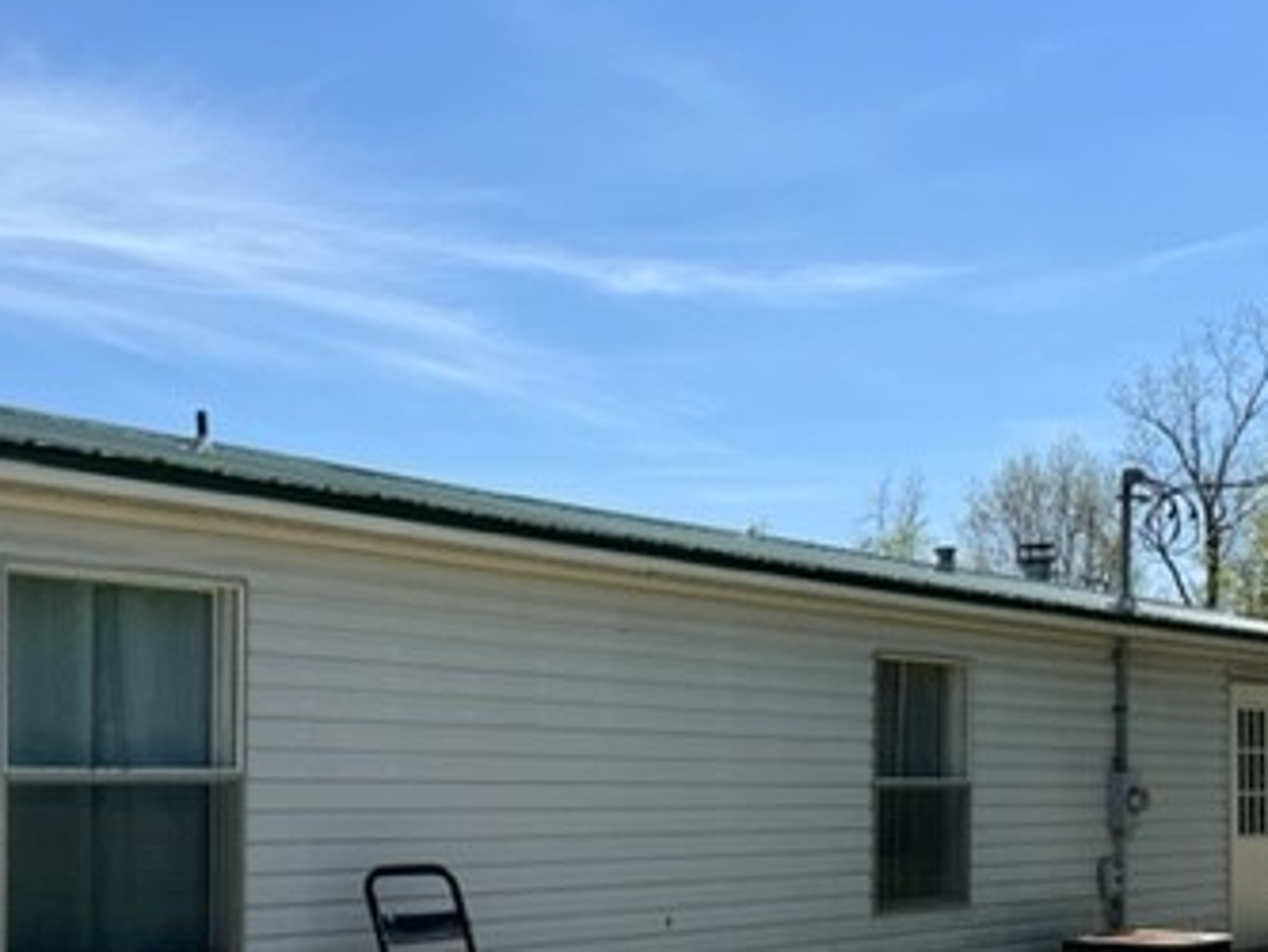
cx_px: 685
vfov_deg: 28.4
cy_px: 781
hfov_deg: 38.1
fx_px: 1832
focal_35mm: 50
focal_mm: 5.1
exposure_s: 1/4016
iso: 50
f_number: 1.6
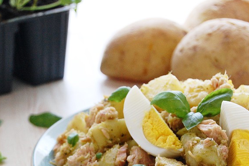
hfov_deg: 15.0
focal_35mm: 137
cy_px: 129
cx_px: 123
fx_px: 947
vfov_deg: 10.0
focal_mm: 52
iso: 800
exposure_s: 1/50
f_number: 5.6
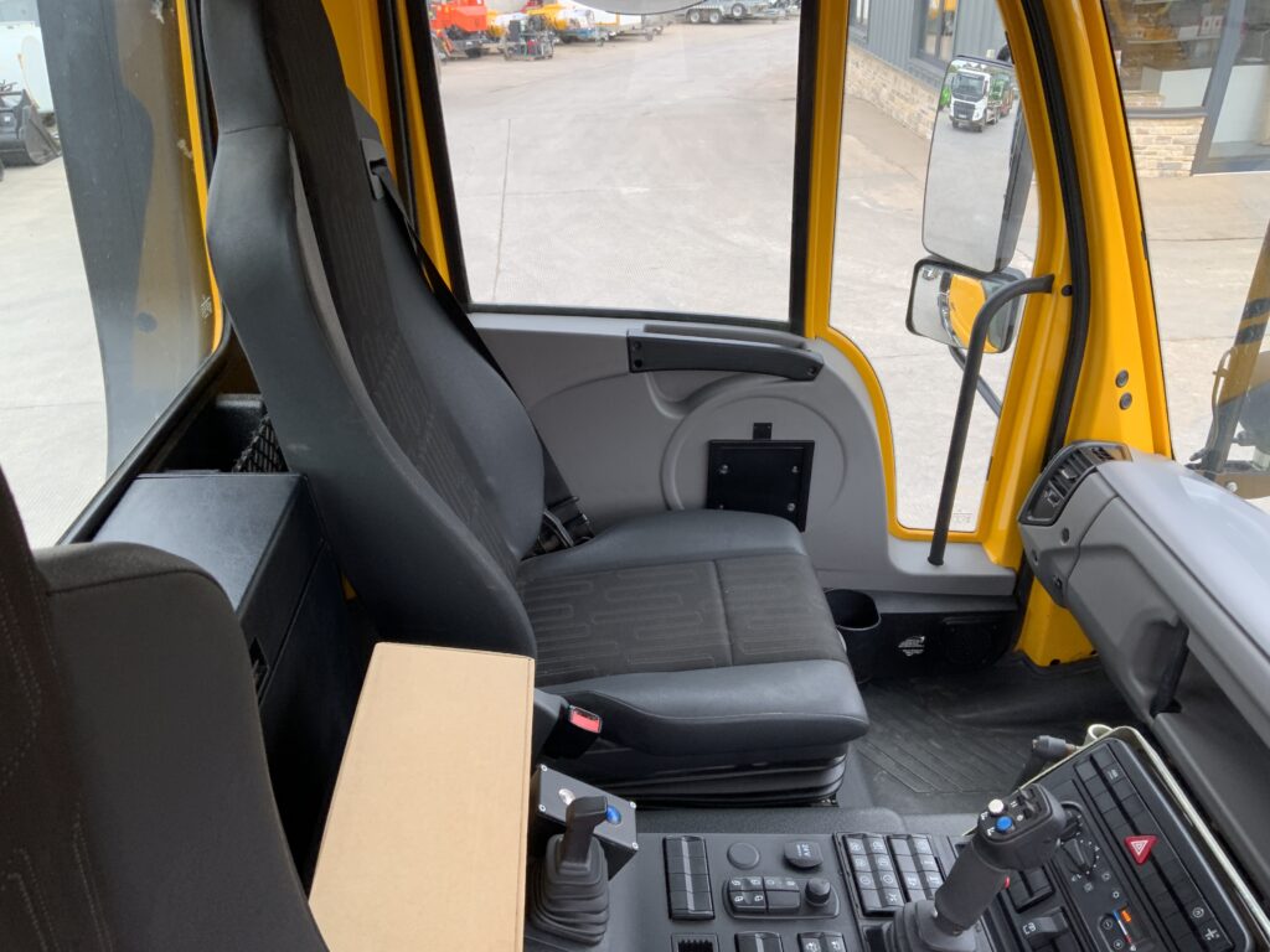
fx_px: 1064
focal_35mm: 29
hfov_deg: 61.7
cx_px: 635
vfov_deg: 48.2
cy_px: 476
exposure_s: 1/123
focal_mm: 3
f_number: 1.8
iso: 16
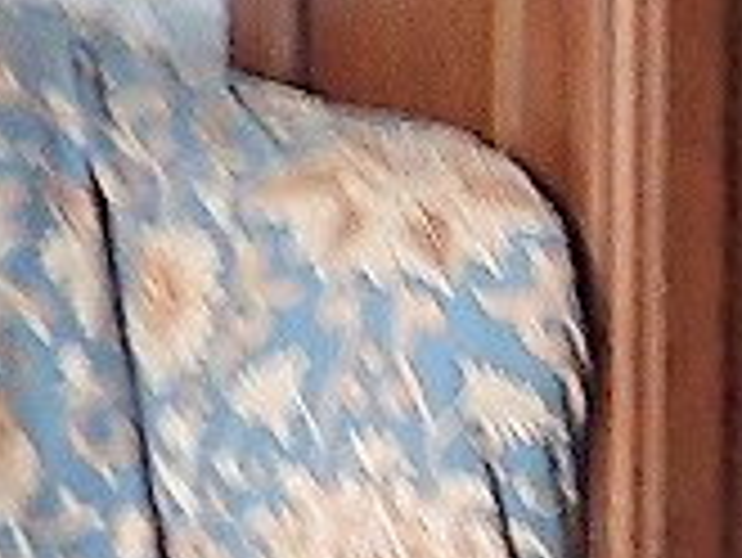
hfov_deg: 8.4
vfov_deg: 6.8
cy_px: 508
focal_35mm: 218
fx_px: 4676
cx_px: 1745
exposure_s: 1/30
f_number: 2.3
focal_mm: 5.5
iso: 320
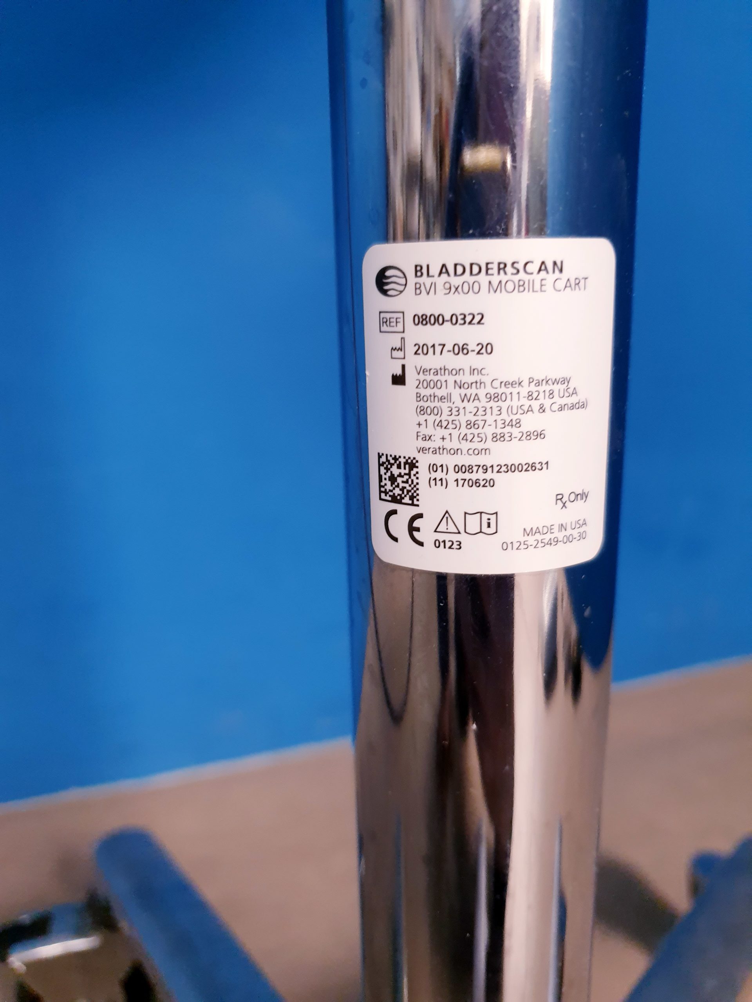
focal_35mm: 26
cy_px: 501
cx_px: 376
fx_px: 753
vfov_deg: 67.3
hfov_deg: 53.1
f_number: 1.5
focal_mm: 4.3
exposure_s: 1/50
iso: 125
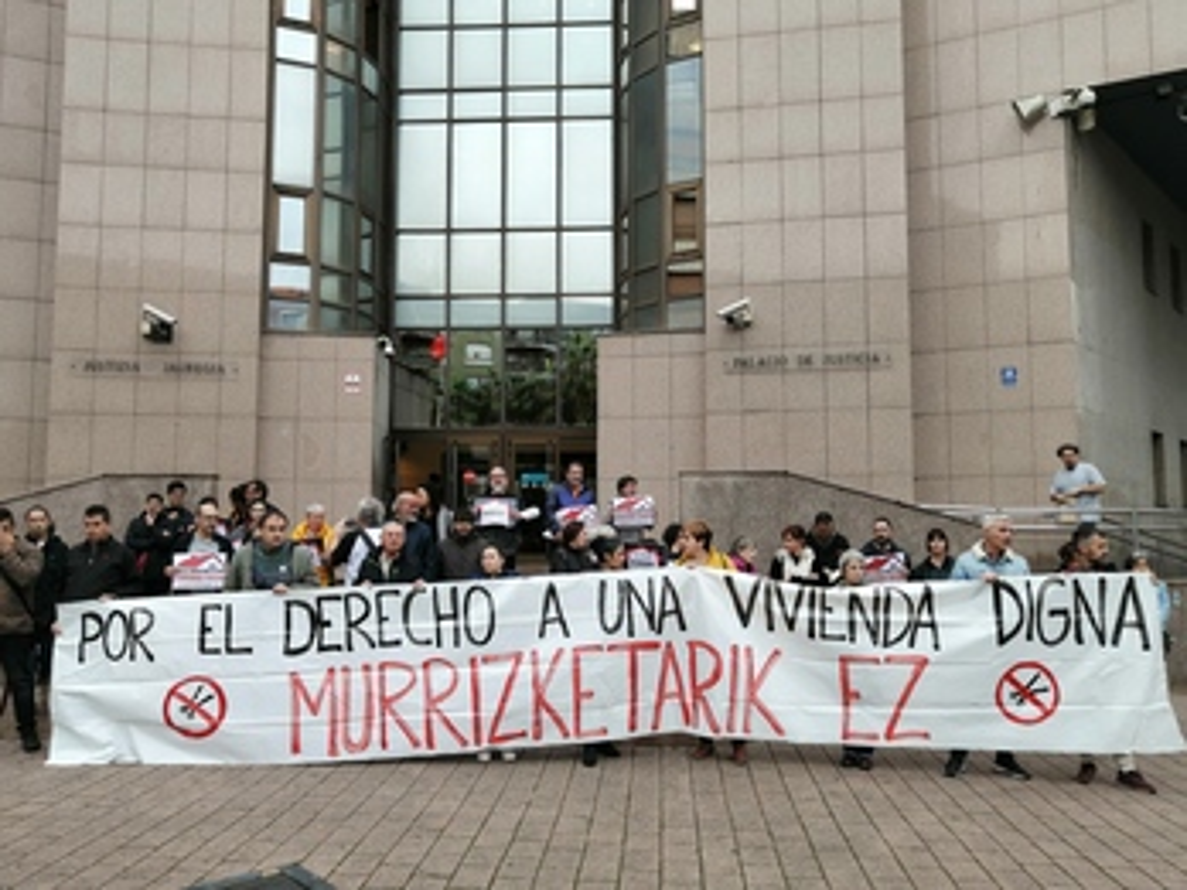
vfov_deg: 48.2
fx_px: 994
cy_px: 445
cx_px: 594
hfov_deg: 61.7
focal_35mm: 29
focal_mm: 3.62
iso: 80
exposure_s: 1/100
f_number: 1.8
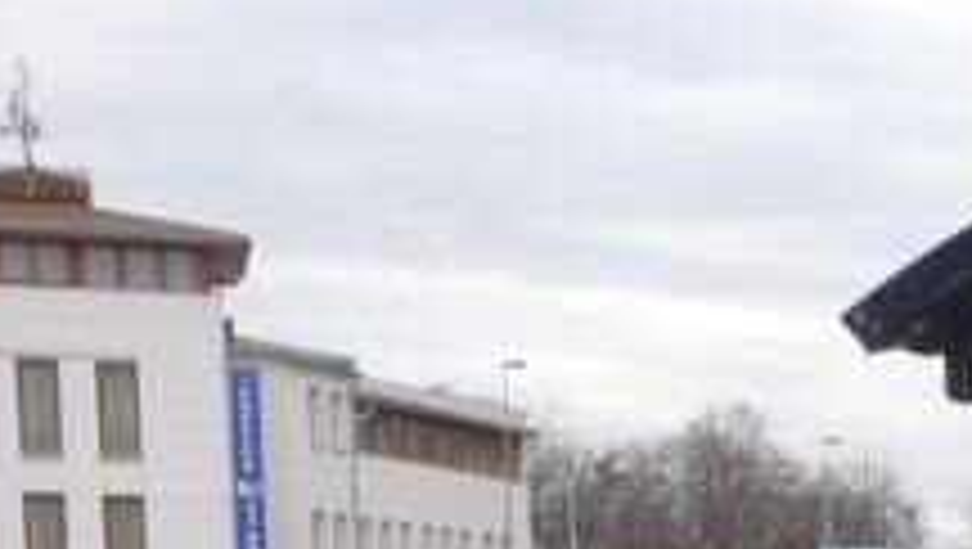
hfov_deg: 13.9
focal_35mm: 139
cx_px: 1678
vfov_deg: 8.1
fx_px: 3586
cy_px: 1267
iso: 125
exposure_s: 1/30
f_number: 7.1
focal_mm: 10.4
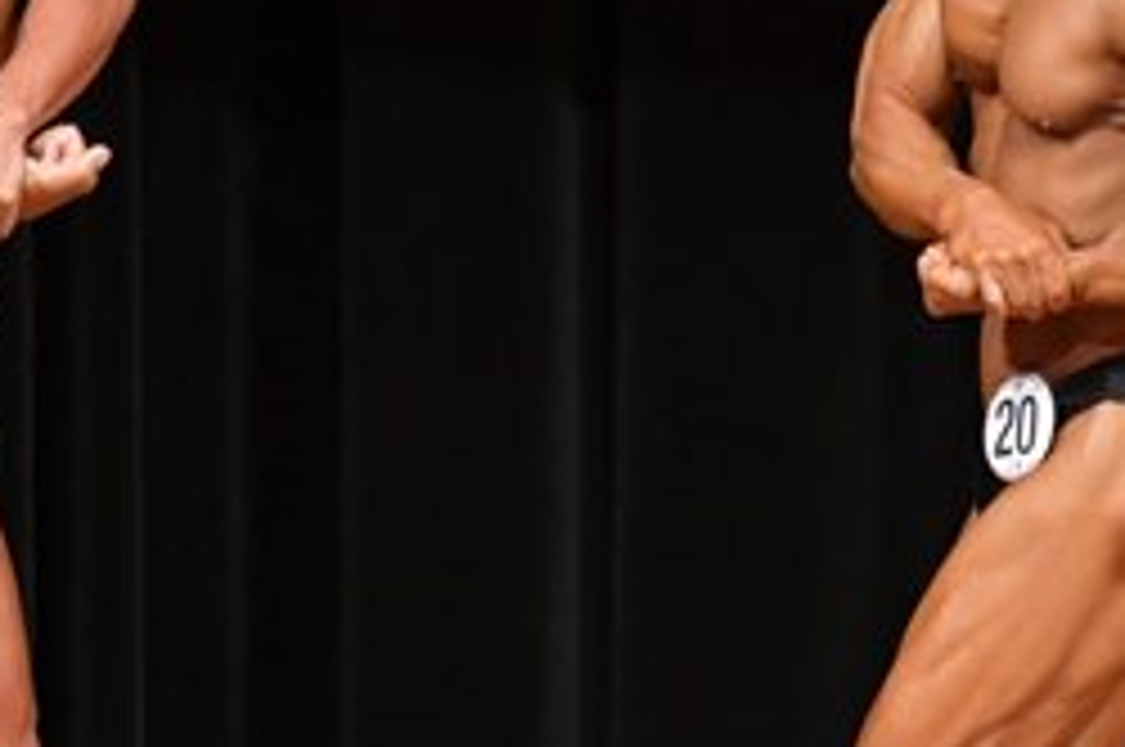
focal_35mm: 884
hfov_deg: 2.3
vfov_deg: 1.6
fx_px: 27589
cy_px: 310
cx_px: 133
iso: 5000
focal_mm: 190
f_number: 5.6
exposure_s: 1/400
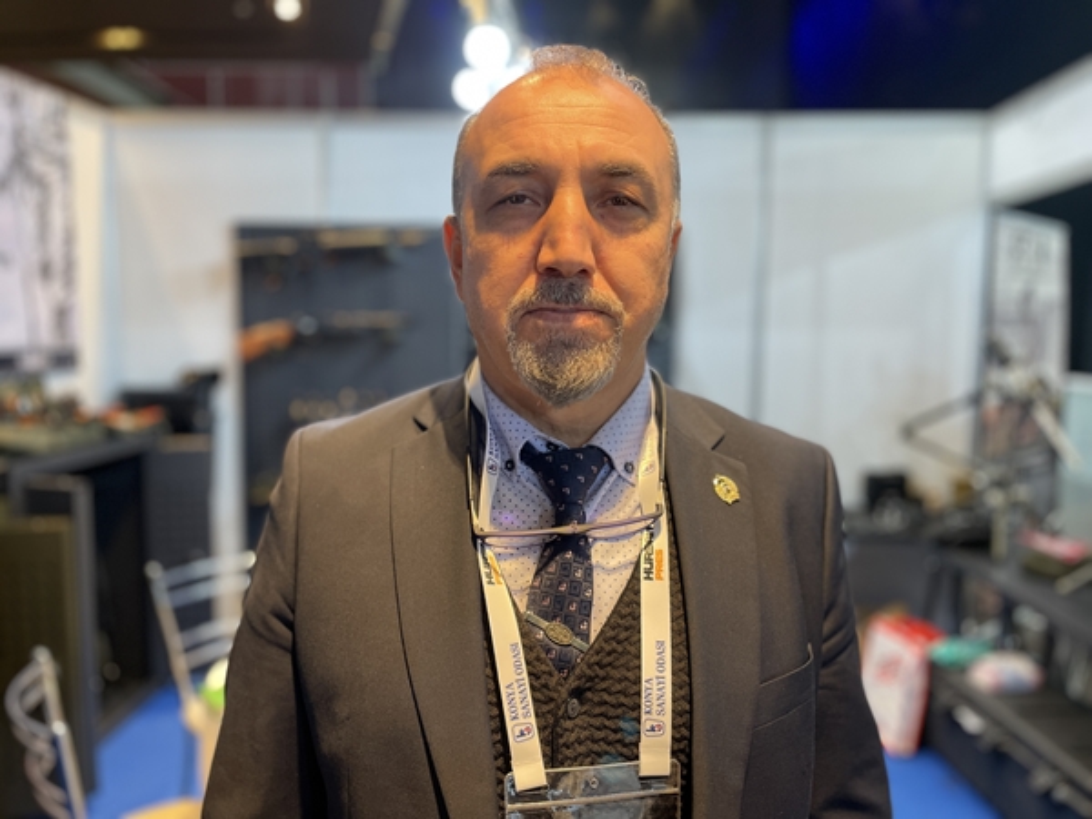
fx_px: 820
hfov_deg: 67.3
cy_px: 410
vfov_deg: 53.1
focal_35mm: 26
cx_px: 546
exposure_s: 1/50
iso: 100
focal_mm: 4.2
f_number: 1.6
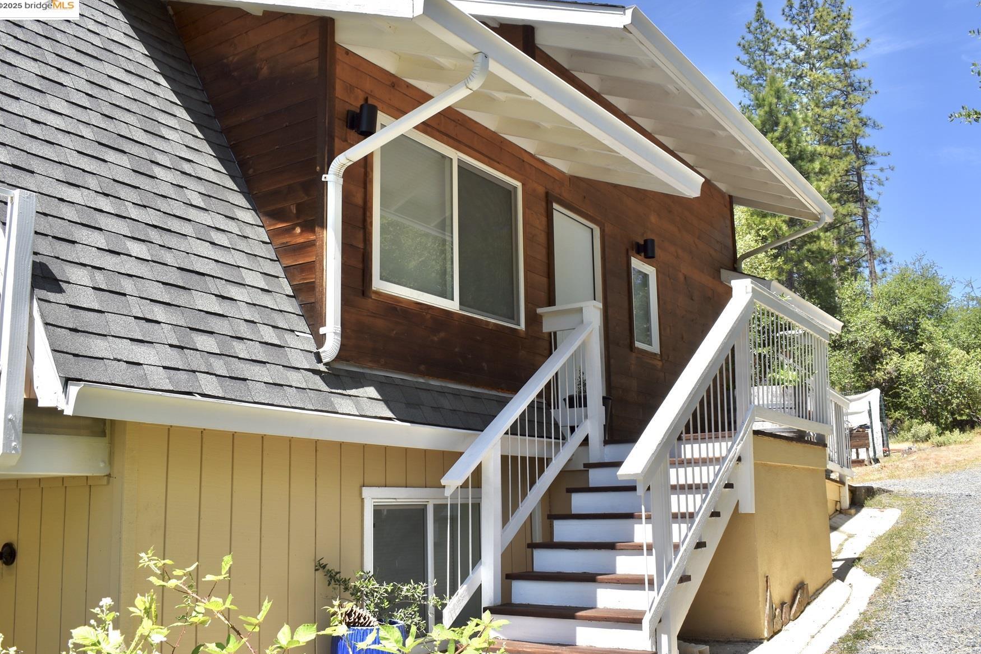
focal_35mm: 34
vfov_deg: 38.9
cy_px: 327
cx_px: 496
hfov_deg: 55.8
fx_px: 927
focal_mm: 22
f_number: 8
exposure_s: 1/250
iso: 100
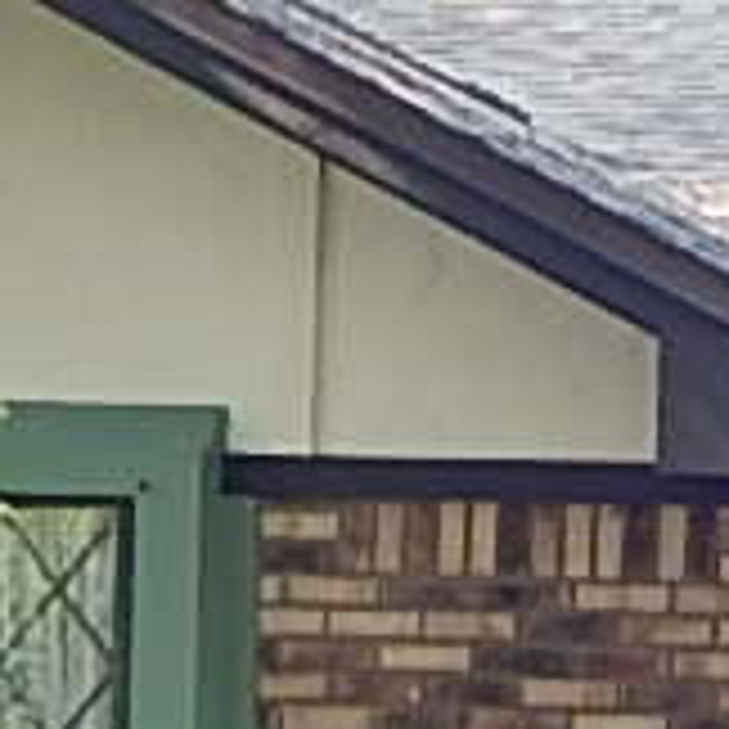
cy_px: 1008
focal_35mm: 192
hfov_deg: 8.0
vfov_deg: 8.9
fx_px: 4575
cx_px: 2084
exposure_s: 1/50
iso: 125
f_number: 3
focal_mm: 4
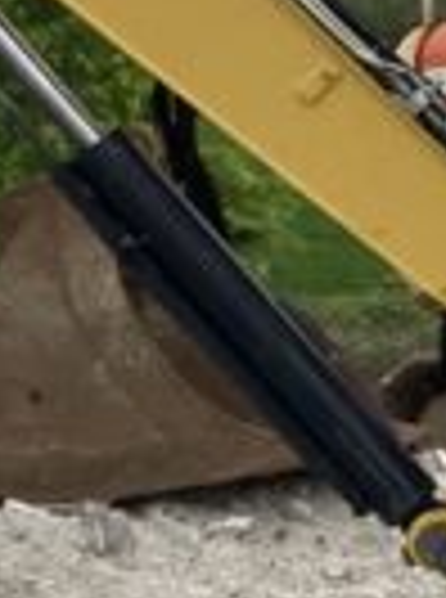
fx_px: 2917
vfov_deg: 11.7
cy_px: 126
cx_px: 901
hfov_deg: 8.3
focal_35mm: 169
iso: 20
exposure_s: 1/2525
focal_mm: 3.99
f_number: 1.8
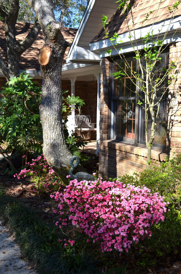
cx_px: 90
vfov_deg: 43.7
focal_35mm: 45
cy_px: 137
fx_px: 341
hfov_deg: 29.7
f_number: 4.5
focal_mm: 30
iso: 110
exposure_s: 1/400
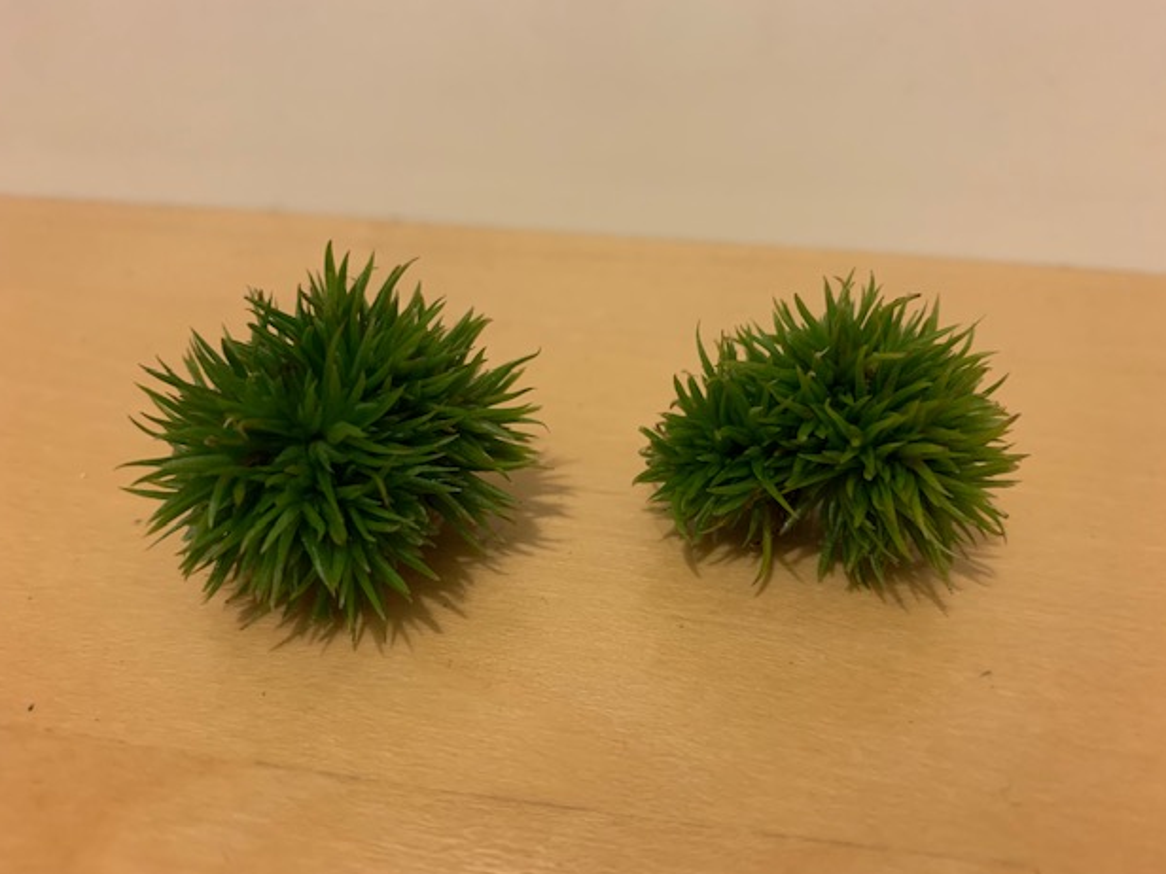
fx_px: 909
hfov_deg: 65.3
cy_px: 448
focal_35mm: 27
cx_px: 585
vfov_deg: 51.3
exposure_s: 1/33
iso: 320
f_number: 1.8
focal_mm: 4.25
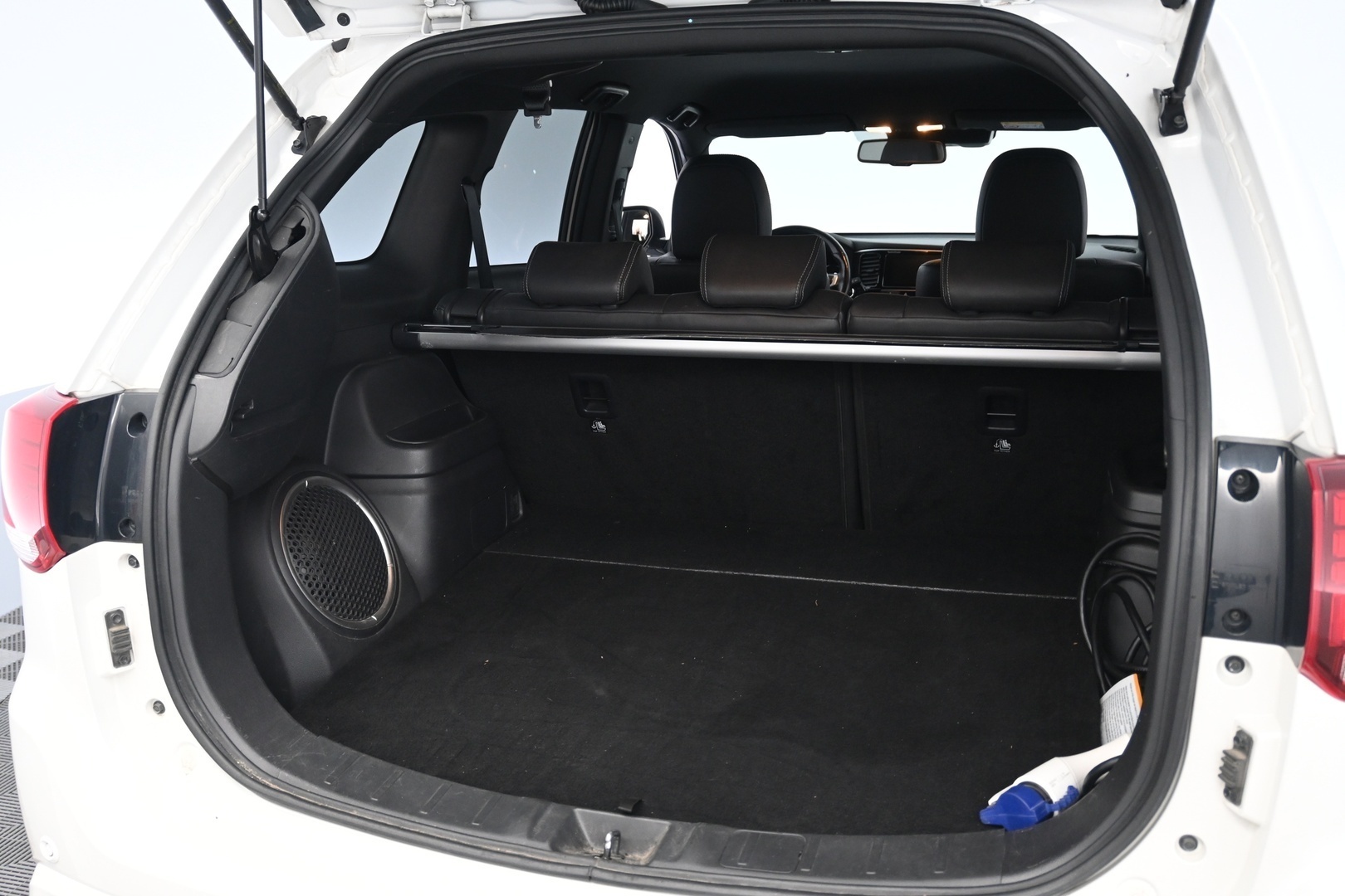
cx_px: 672
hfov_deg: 58.3
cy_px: 448
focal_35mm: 32
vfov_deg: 40.8
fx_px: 1205
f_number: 4
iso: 1250
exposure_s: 1/30
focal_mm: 21.5
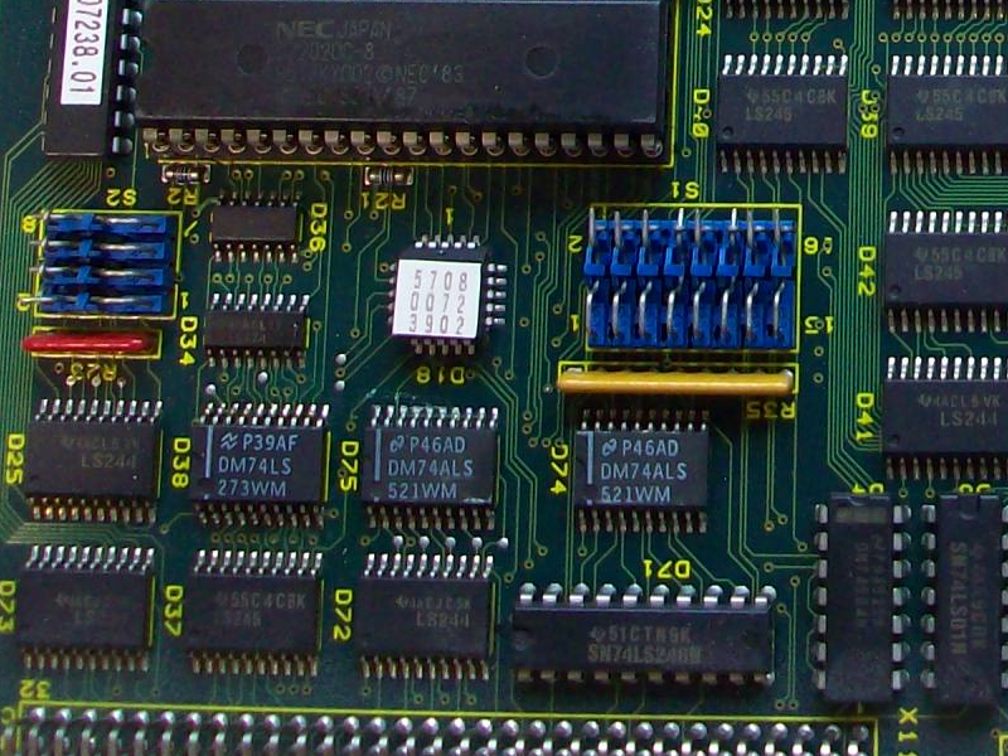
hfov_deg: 21.5
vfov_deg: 16.2
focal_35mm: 87
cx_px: 1080
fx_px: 2533
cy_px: -168
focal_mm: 5.7
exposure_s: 1/26.7
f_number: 2.8
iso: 160
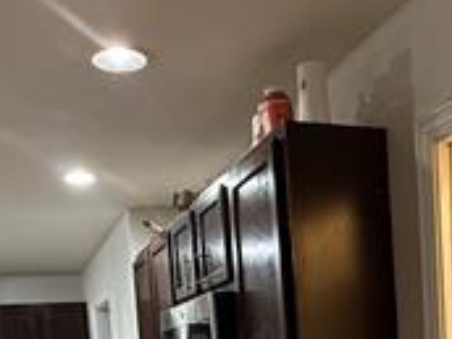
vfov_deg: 25.3
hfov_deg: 36.6
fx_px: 679
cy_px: 405
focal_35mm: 52
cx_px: 289
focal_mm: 2.22
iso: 640
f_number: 2.2
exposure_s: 1/60
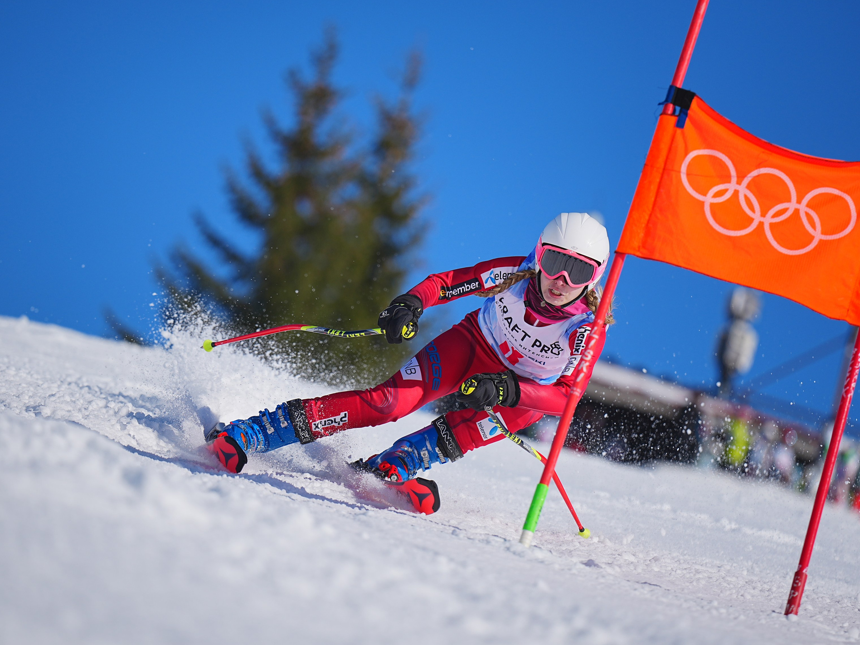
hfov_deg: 8.6
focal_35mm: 231
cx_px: 421
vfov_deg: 6.4
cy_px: 322
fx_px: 5739
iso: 100
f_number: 2.8
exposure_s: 1/5000
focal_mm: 178
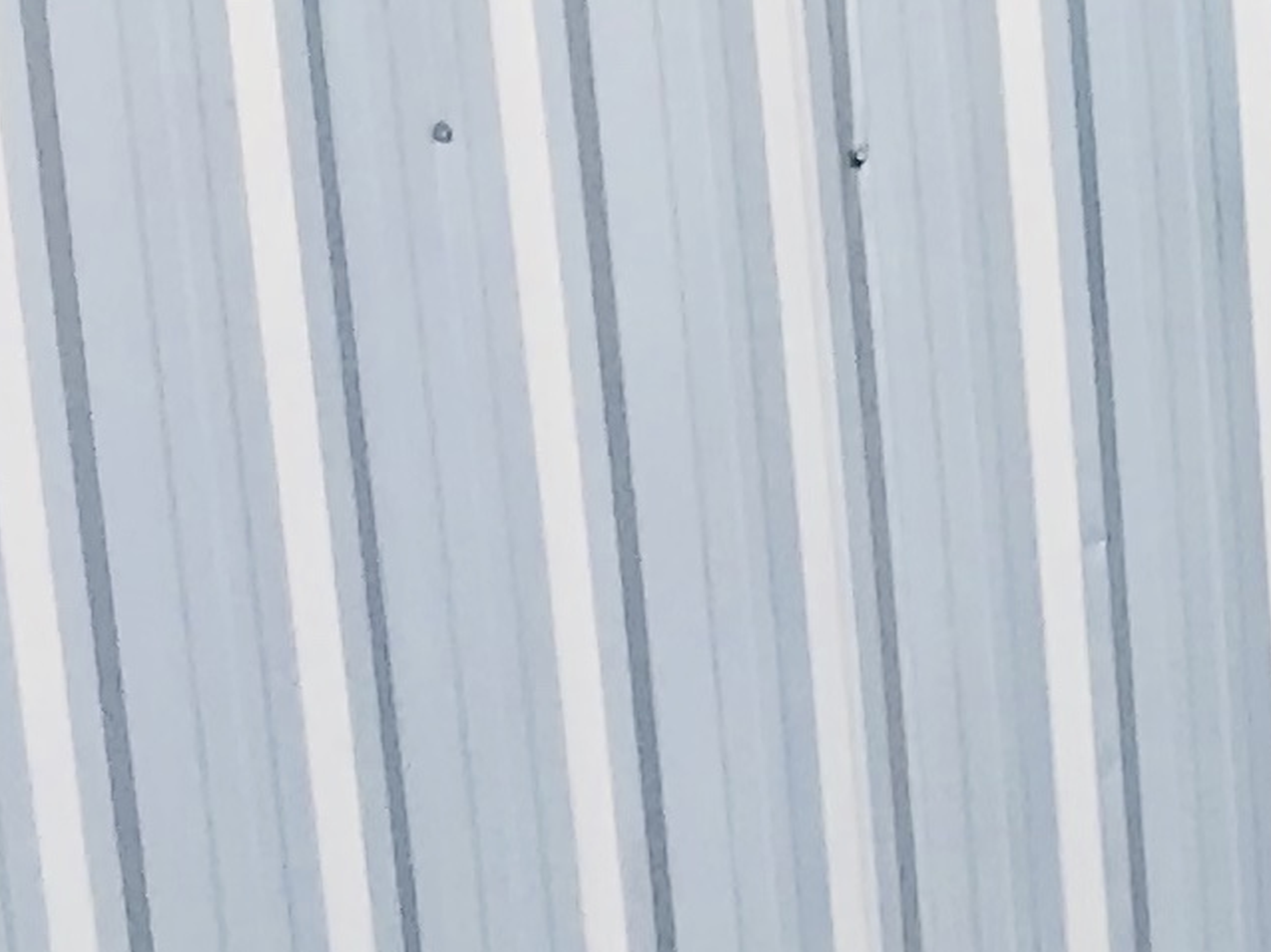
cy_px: 2639
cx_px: 3532
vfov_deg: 7.6
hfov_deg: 9.3
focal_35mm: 177
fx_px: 6496
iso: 20
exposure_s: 1/501
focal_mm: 3.99
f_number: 1.8
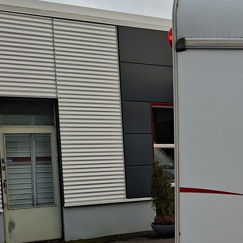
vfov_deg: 27.4
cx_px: 319
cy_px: 178
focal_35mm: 62
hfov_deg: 24.2
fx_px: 492
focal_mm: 5.54
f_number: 1.8
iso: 50
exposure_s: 1/484
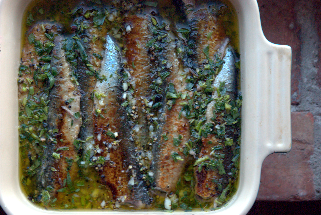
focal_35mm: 90
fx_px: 804
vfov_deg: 15.2
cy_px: 108
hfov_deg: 22.6
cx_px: 160
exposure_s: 1/20
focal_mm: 60
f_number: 10
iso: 640
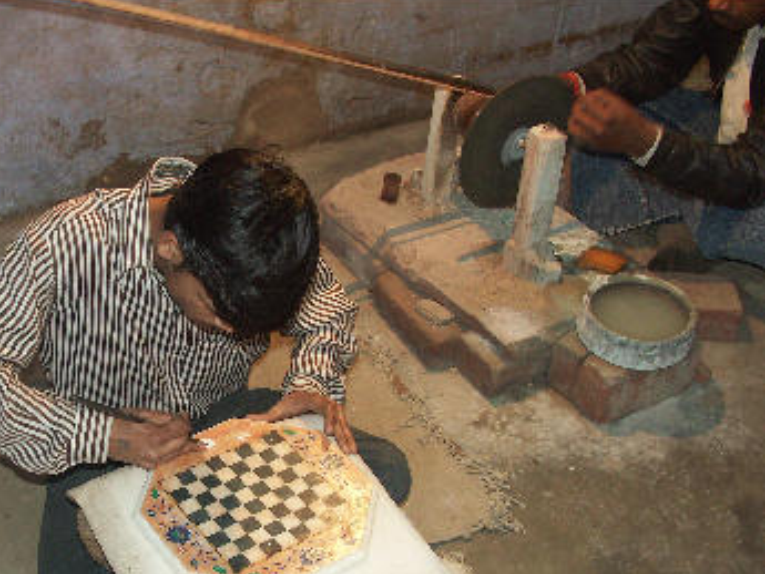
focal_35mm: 51
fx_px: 1127
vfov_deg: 28.1
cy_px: 437
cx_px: 183
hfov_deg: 36.5
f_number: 2.8
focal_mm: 8.5
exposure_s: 1/50
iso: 200
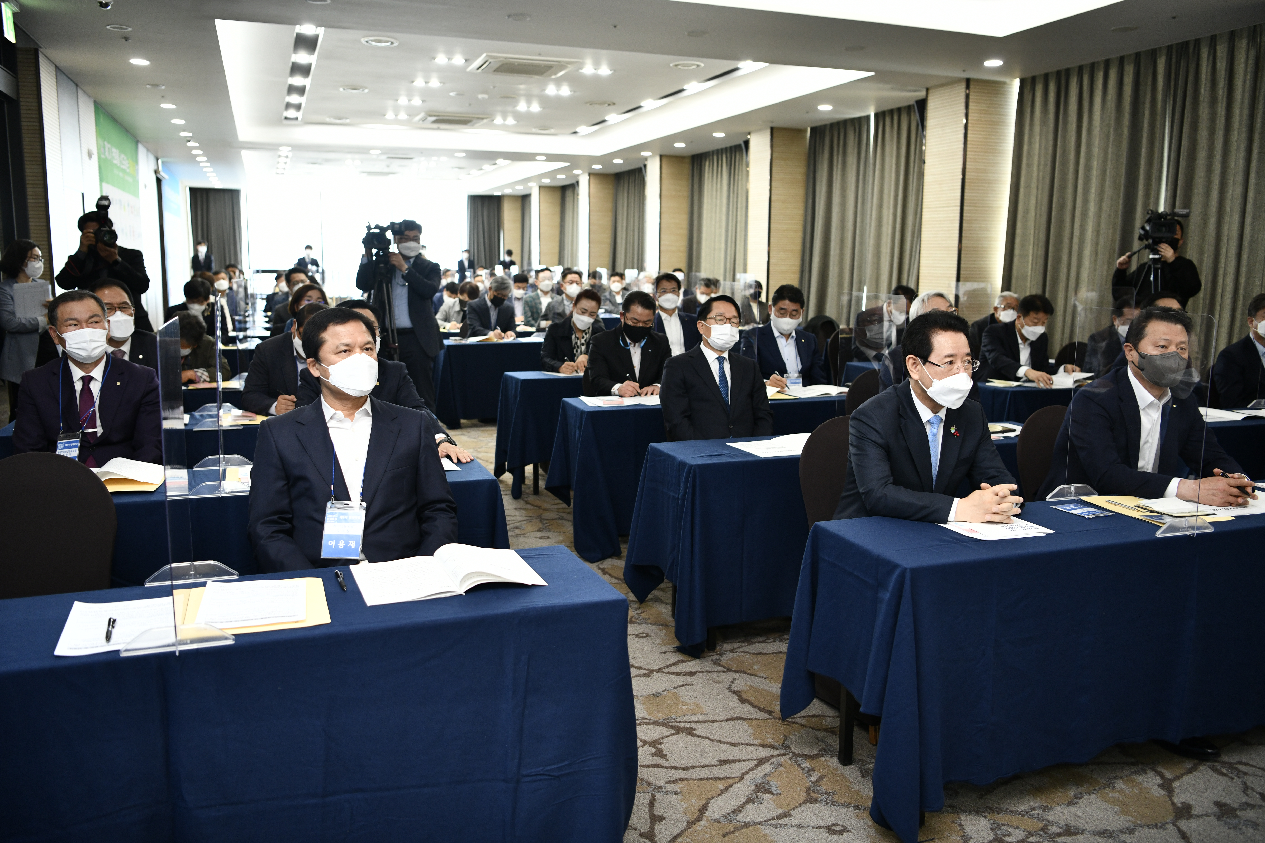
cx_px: 632
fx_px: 1054
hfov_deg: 61.9
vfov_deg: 43.6
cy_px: 422
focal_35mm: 30
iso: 1000
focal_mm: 30
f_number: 2.8
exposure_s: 1/160
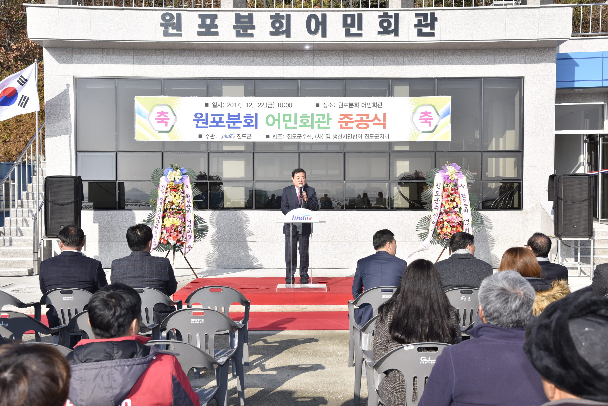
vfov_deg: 33.4
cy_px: 203
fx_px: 676
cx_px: 304
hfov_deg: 48.5
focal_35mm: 40
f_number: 7.1
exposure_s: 1/250
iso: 100
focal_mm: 40
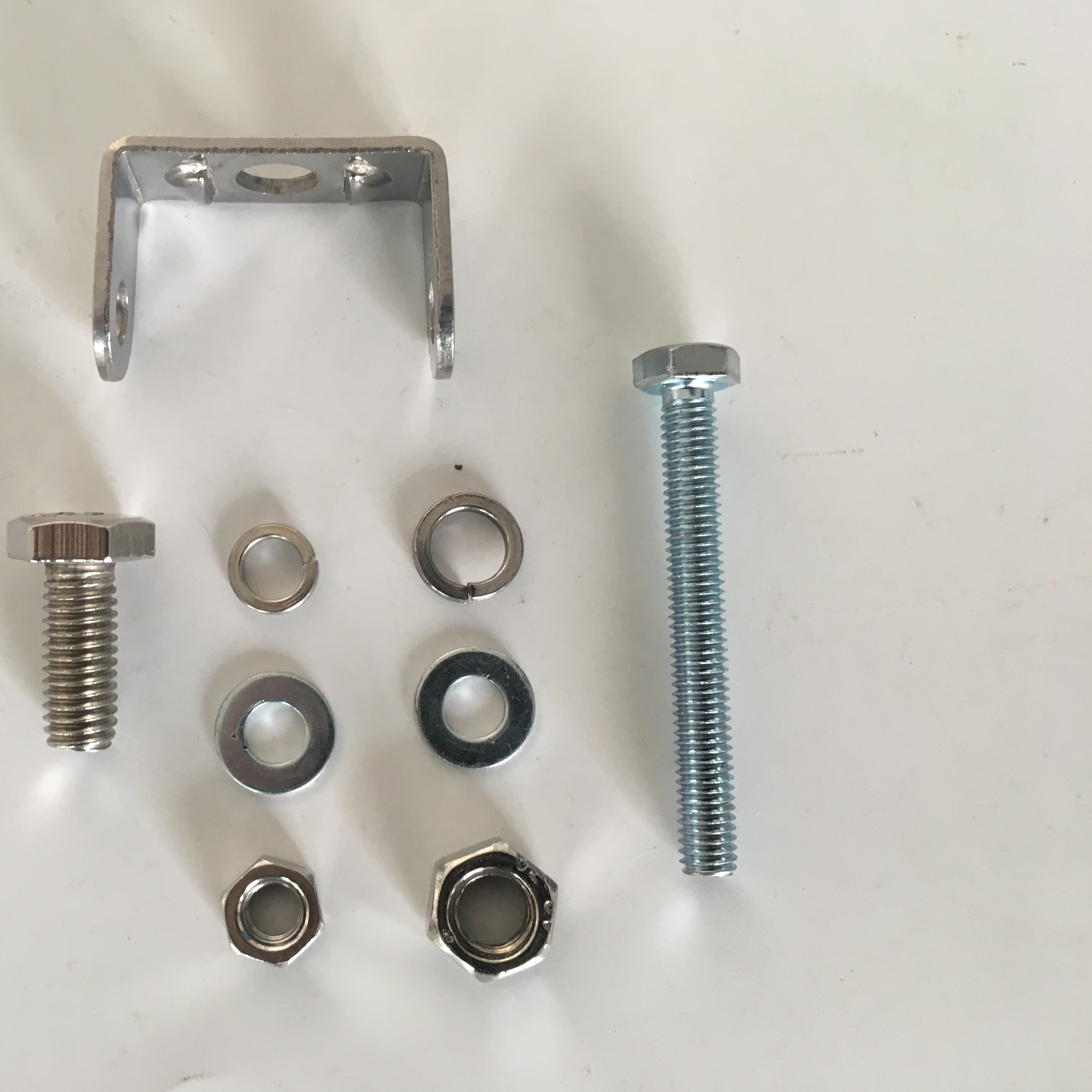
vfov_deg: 47.2
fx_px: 1249
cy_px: 540
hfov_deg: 46.3
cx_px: 348
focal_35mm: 35
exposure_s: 1/33
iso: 80
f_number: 2.2
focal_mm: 4.15
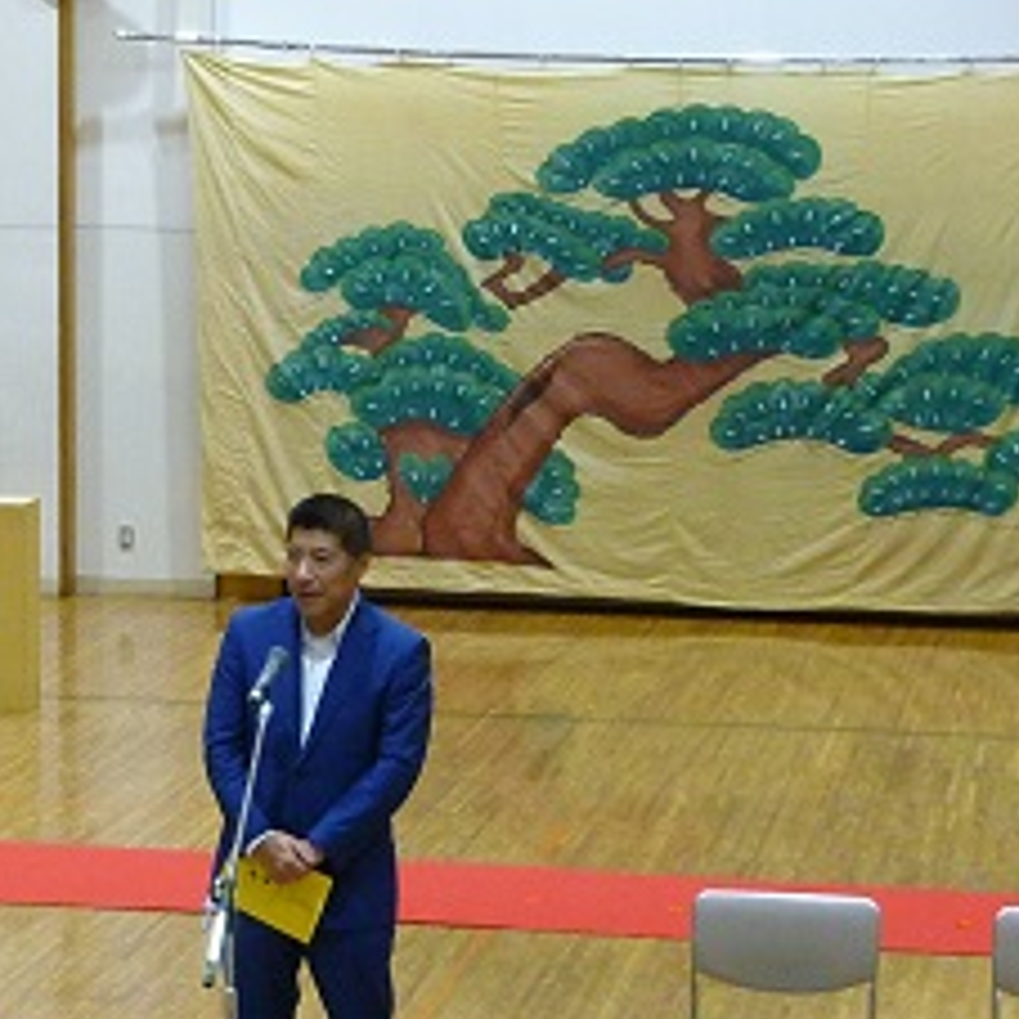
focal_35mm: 112
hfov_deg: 15.5
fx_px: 3730
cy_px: 608
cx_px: 339
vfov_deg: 15.5
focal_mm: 7.4
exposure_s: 1/40
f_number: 3.1
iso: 320
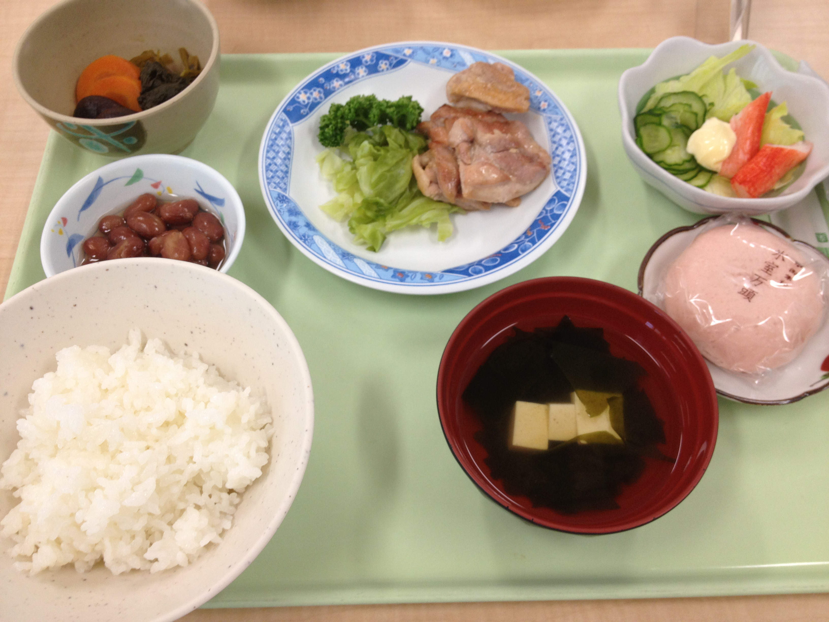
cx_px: 414
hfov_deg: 52.6
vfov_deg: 40.7
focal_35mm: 35
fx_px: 838
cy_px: 311
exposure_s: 1/40
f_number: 2.4
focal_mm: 4.28
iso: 64
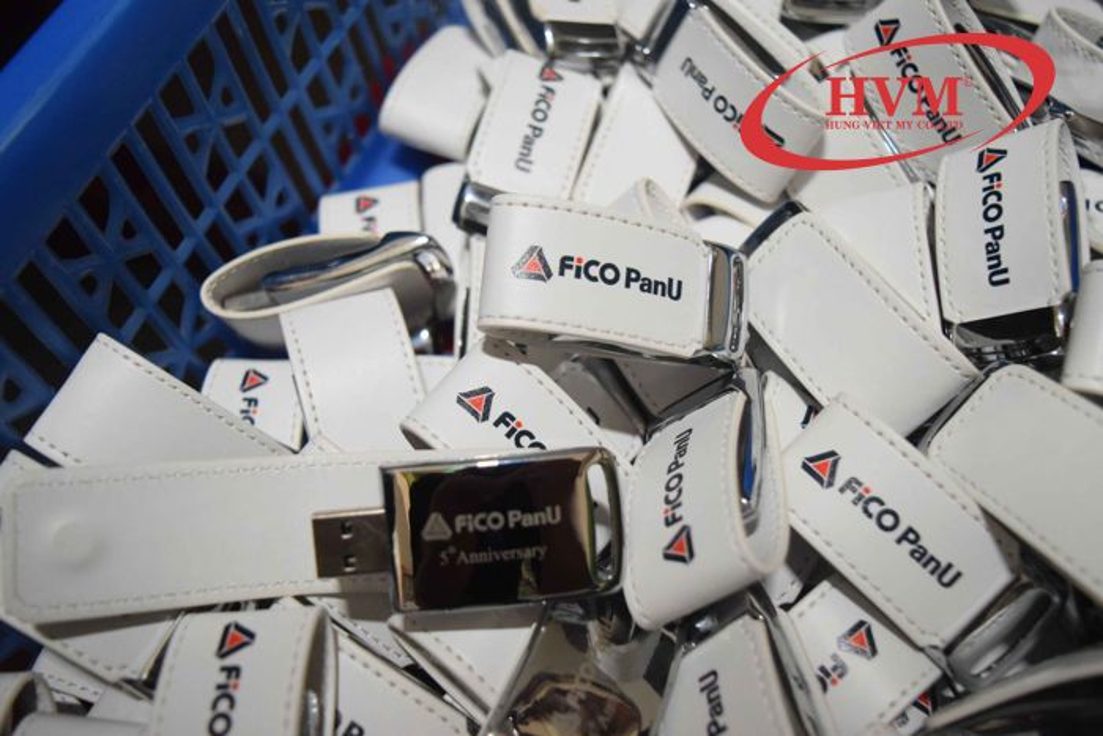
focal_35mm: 36
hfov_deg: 53.1
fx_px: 1103
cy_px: 368
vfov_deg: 36.9
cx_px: 552
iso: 2800
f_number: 4
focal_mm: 24
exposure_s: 1/125
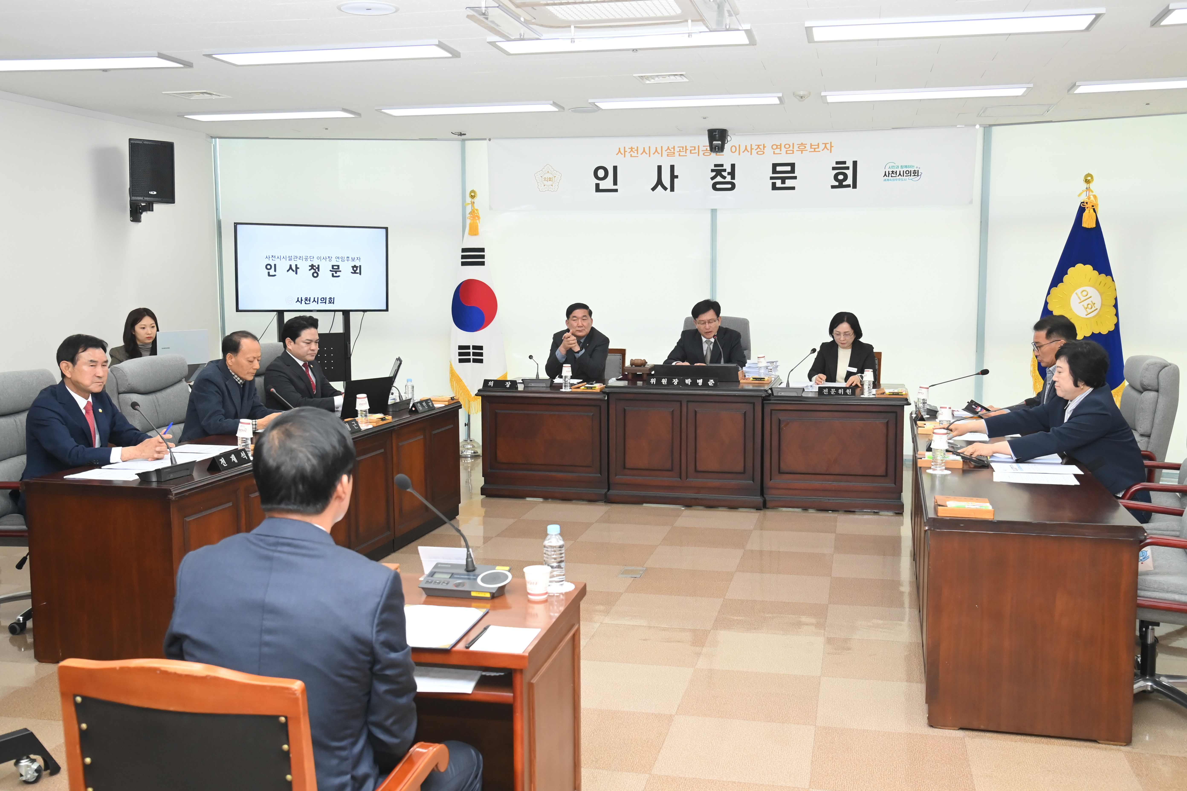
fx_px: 1055
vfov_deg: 41.1
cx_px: 594
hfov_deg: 58.7
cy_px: 396
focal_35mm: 32
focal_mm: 32
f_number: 6.3
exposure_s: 1/250
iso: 3200
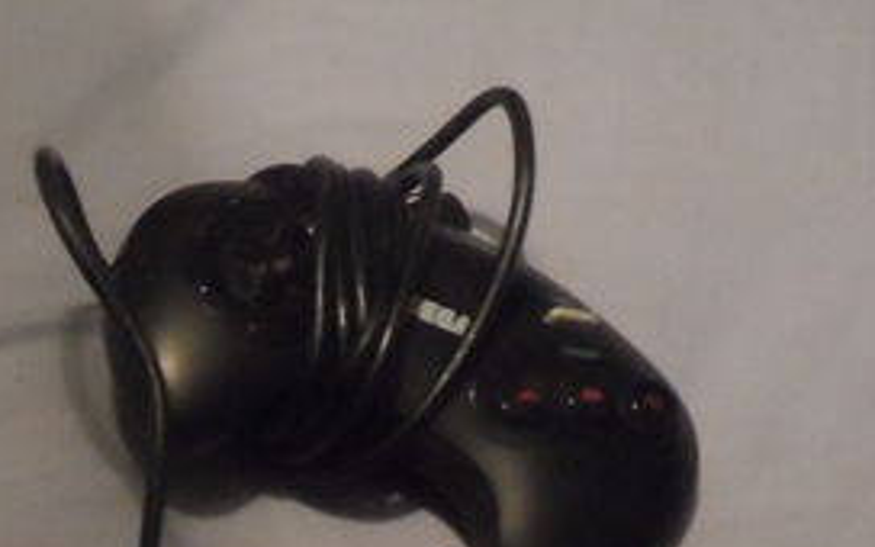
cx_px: -438
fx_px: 2599
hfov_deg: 17.2
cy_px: 1049
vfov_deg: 11.0
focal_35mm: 109
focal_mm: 4.9
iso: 400
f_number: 3.1
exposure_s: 1/4
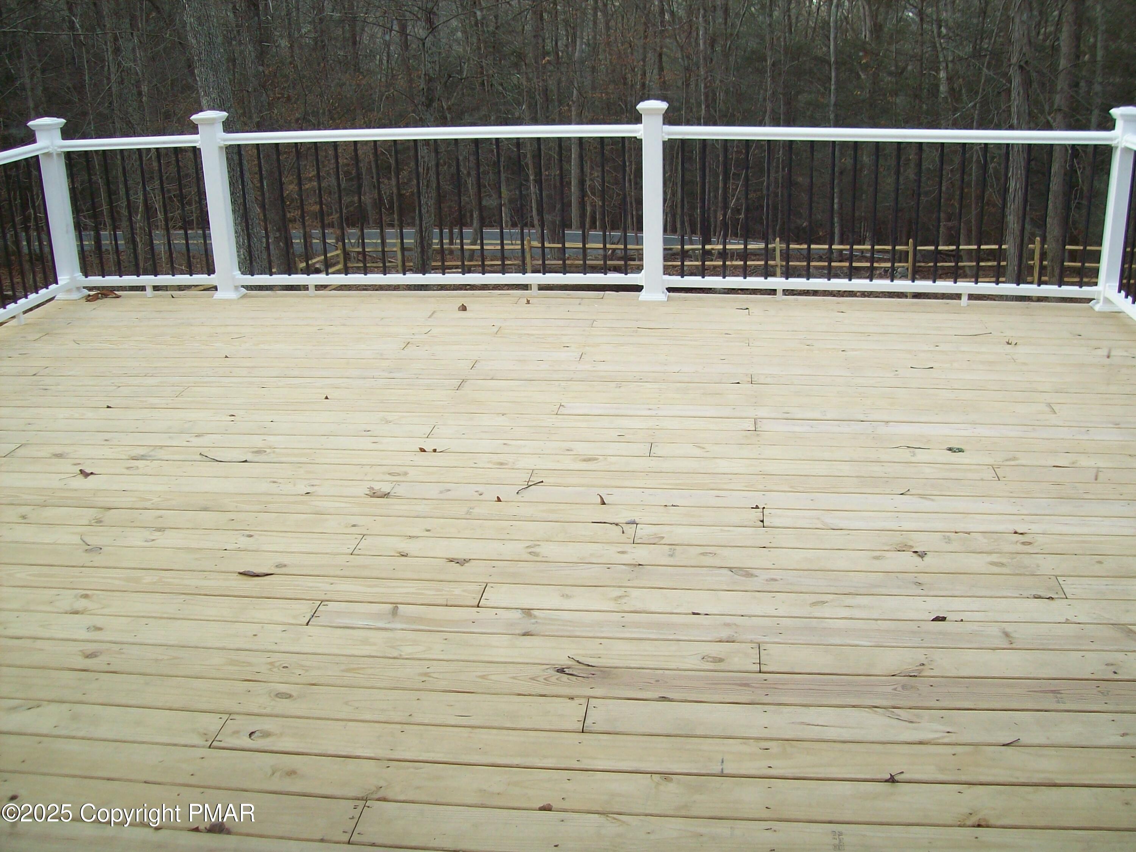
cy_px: 426
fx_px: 1181
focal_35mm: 36
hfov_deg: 51.4
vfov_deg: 39.7
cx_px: 568
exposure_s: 1/200
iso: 80
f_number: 2.7
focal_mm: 6
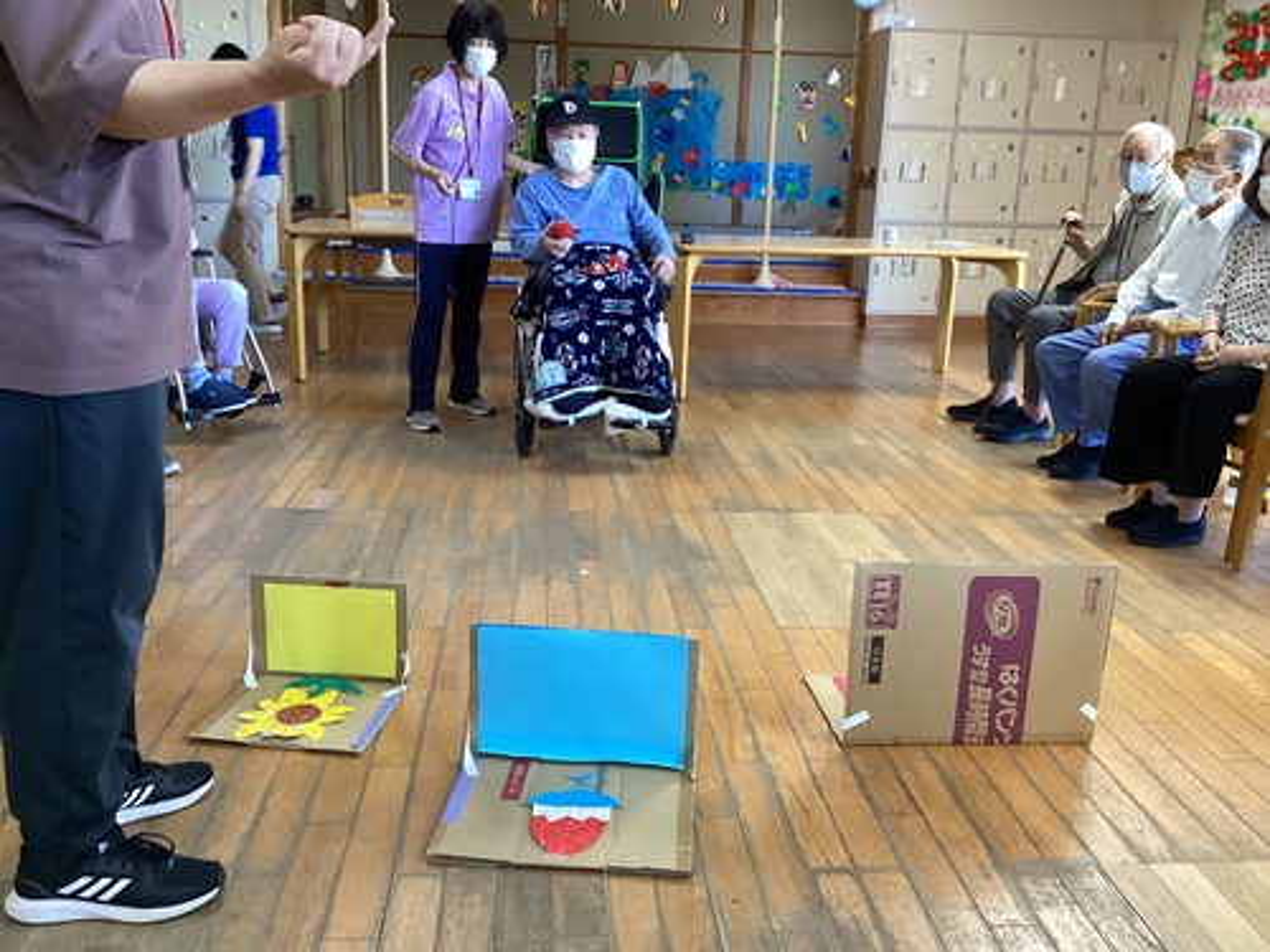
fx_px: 1137
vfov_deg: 45.4
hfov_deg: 58.4
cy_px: 476
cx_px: 635
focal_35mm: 31
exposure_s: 1/50
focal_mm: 3.3
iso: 200
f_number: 2.4
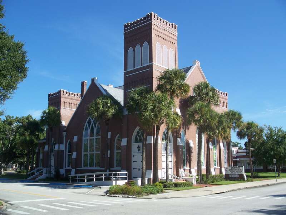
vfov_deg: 38.7
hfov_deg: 50.1
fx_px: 306
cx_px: 143
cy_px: 108
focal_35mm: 37
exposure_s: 1/400
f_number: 4
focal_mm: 7.8
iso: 64
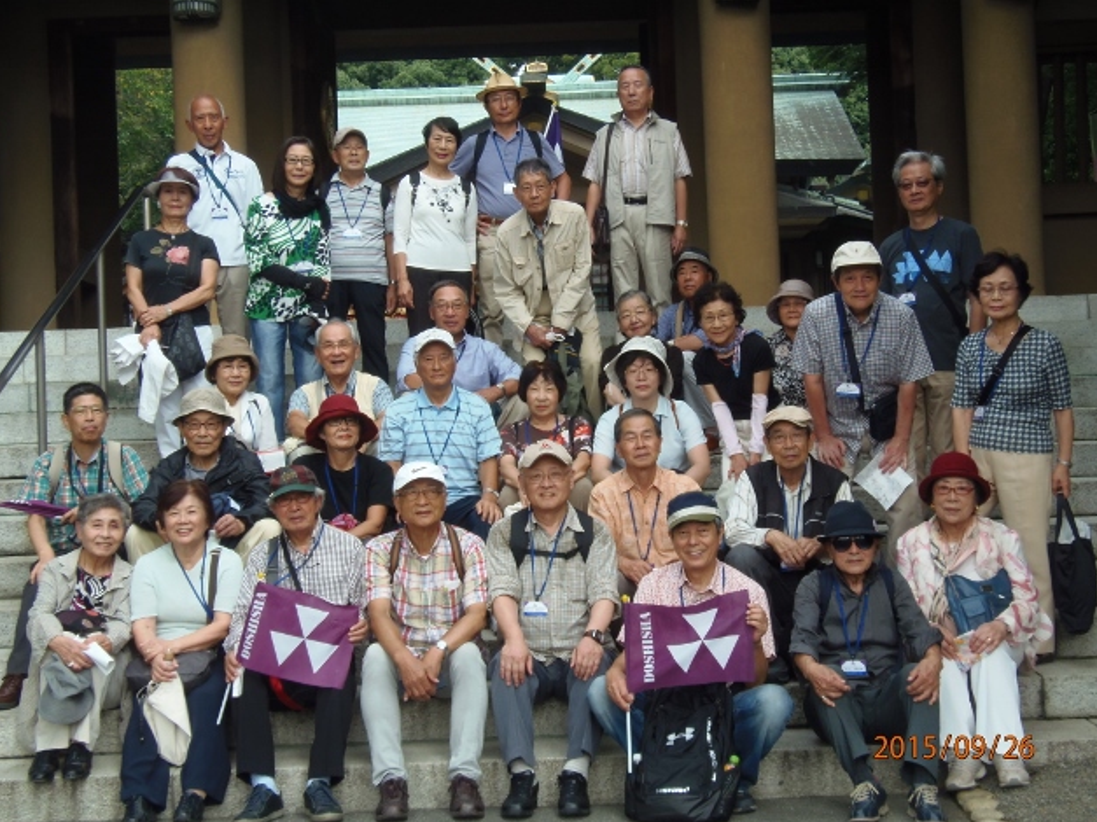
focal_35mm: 50
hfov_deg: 38.2
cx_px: 542
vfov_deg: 29.1
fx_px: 1584
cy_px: 416
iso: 64
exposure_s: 1/50
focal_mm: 9.1
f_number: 3.8
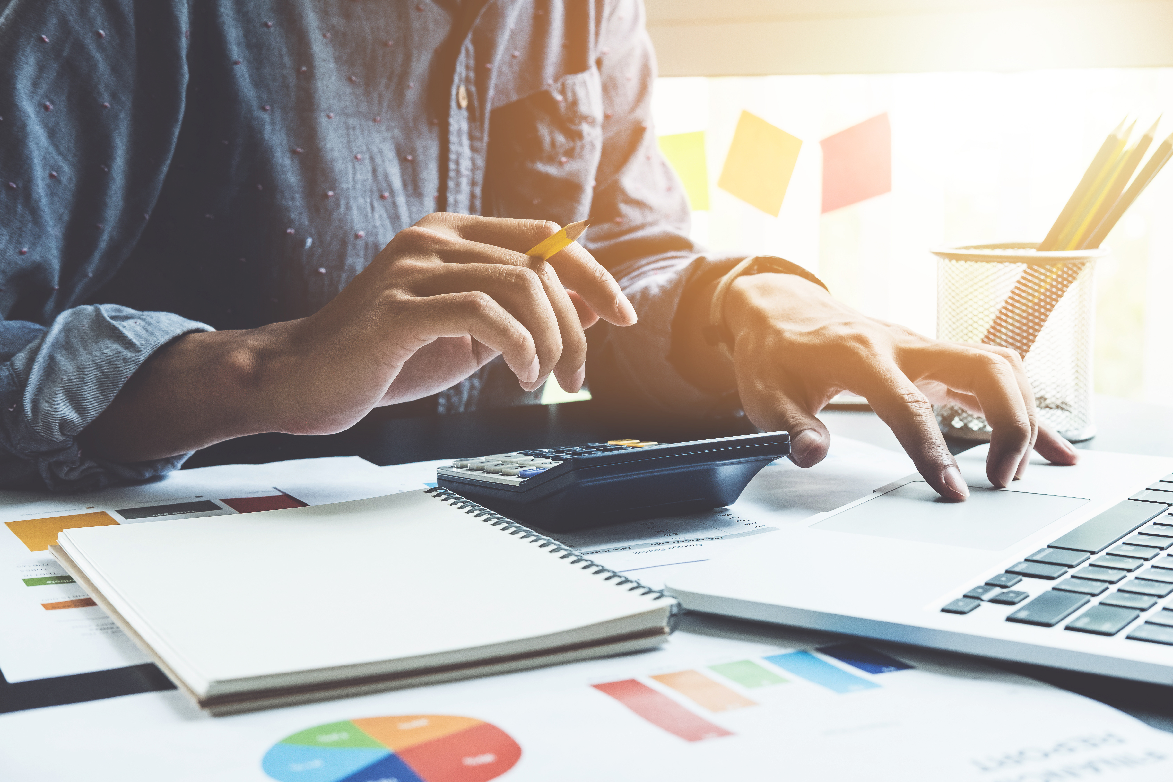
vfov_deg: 25.5
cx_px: 586
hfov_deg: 37.5
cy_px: 391
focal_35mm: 53
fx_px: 1727
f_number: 5.6
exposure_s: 1/40
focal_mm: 35
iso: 800
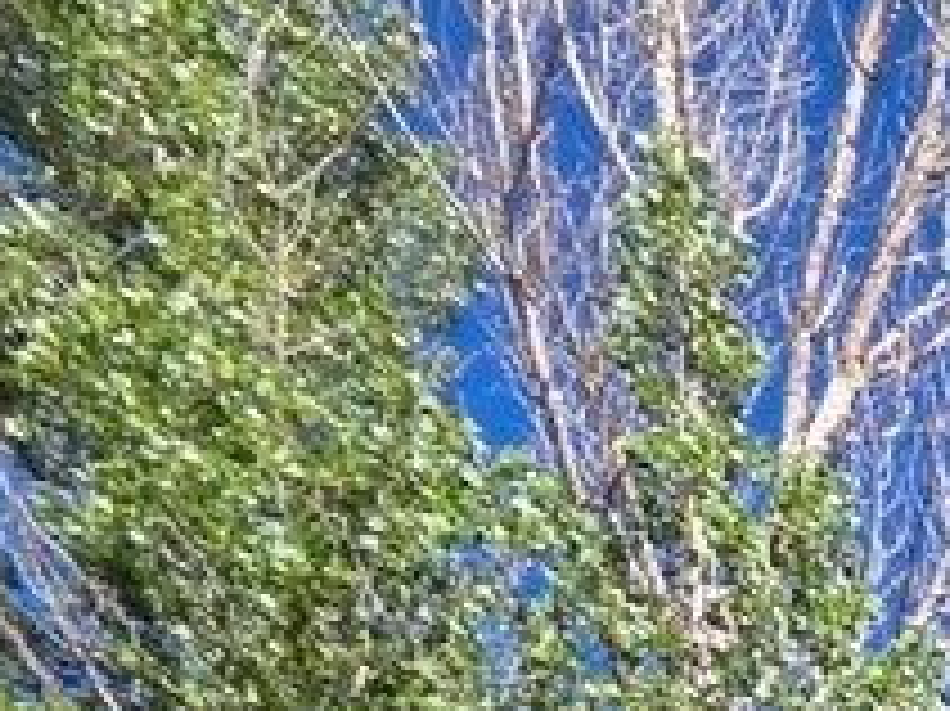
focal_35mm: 84
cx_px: 2920
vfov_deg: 11.0
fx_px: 2304
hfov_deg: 11.2
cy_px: 2146
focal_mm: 2.2
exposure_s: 1/1208
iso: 40
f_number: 1.9
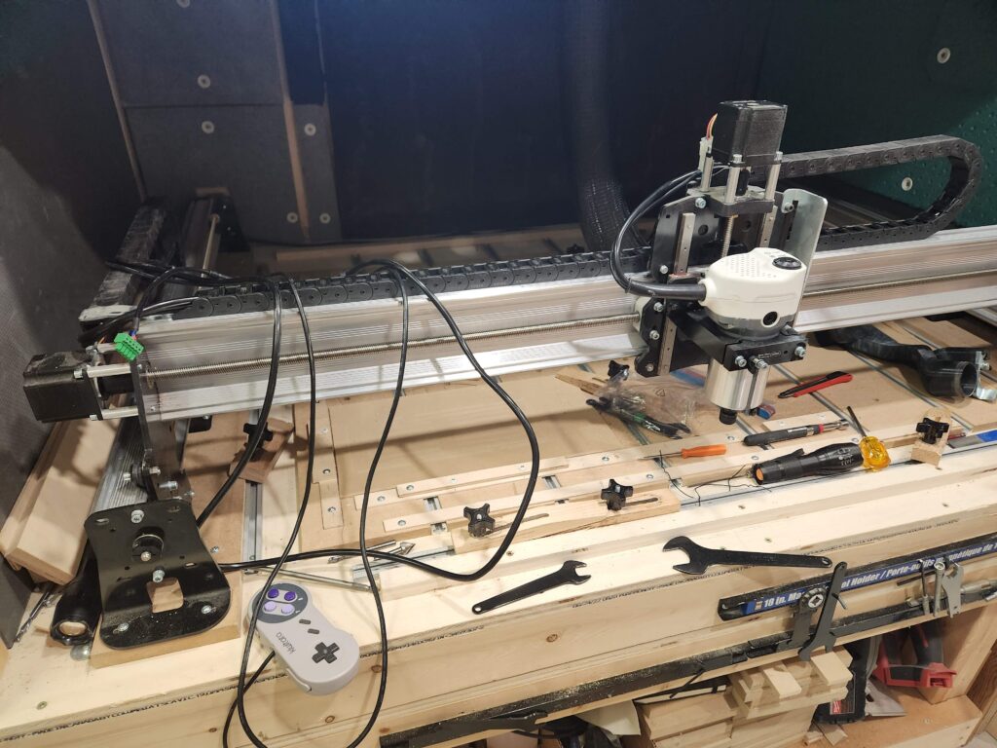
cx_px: 498
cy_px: 374
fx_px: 662
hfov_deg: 73.9
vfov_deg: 58.9
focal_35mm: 23
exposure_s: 1/120
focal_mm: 5.4
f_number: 1.8
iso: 320
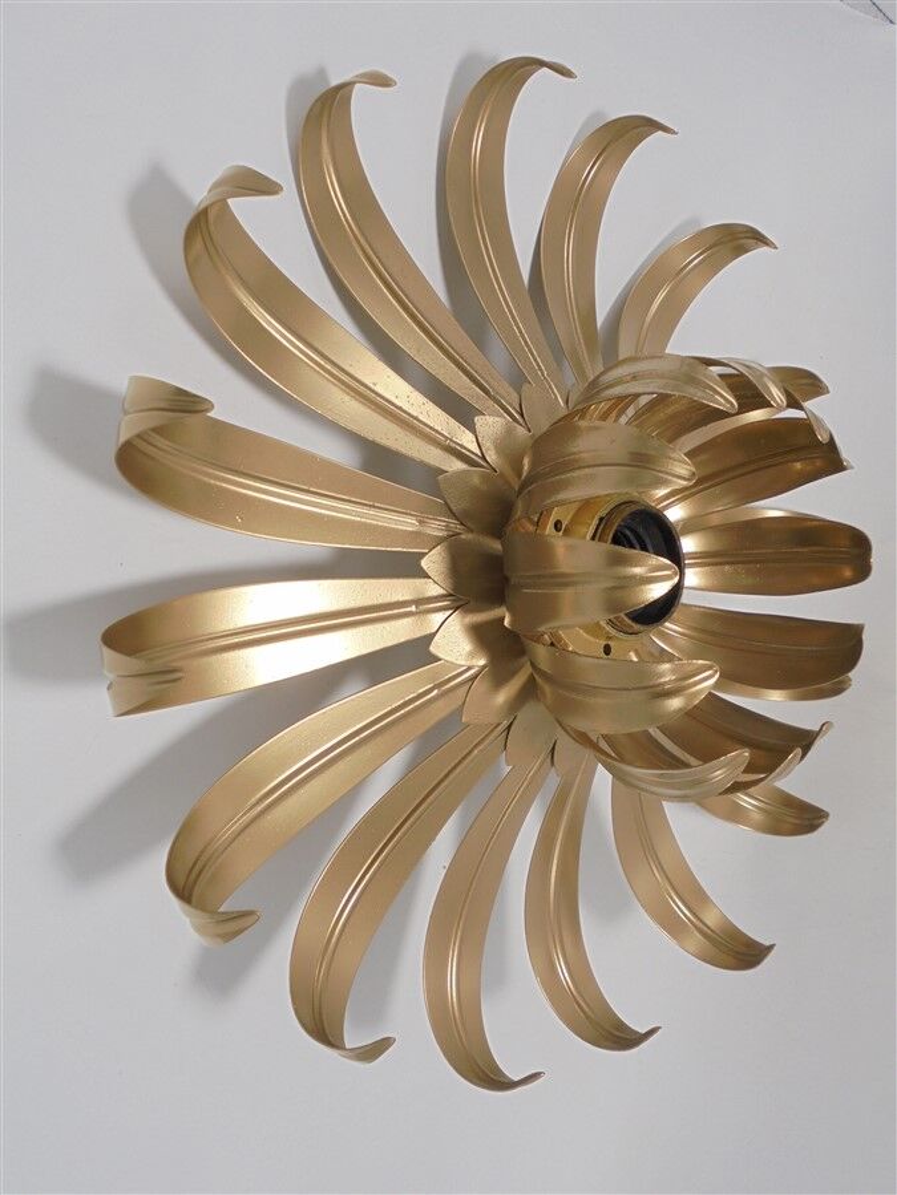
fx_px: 1175
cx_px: 448
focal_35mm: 34
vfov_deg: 54.0
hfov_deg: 41.8
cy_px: 598
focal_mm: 6.1
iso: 100
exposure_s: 1/60
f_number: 4
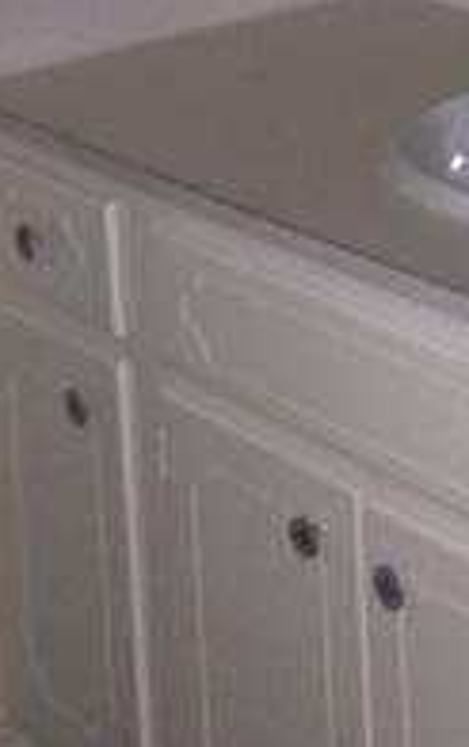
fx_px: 2325
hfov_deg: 11.5
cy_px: -126
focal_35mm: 114
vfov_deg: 17.5
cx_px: 358
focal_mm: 4.13
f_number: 2.4
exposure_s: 1/16
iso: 250
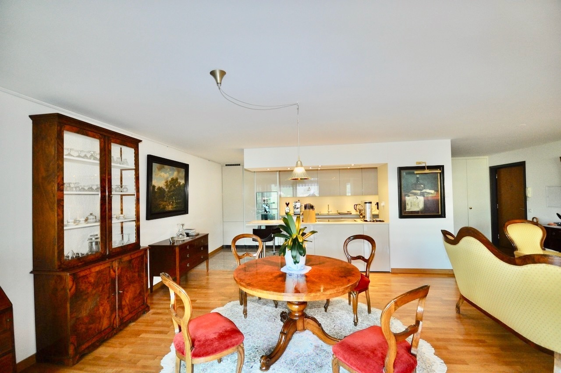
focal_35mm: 15
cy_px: 186
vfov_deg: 77.2
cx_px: 280
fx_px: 234
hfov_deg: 100.4
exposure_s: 1/60
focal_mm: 10
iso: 800
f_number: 4
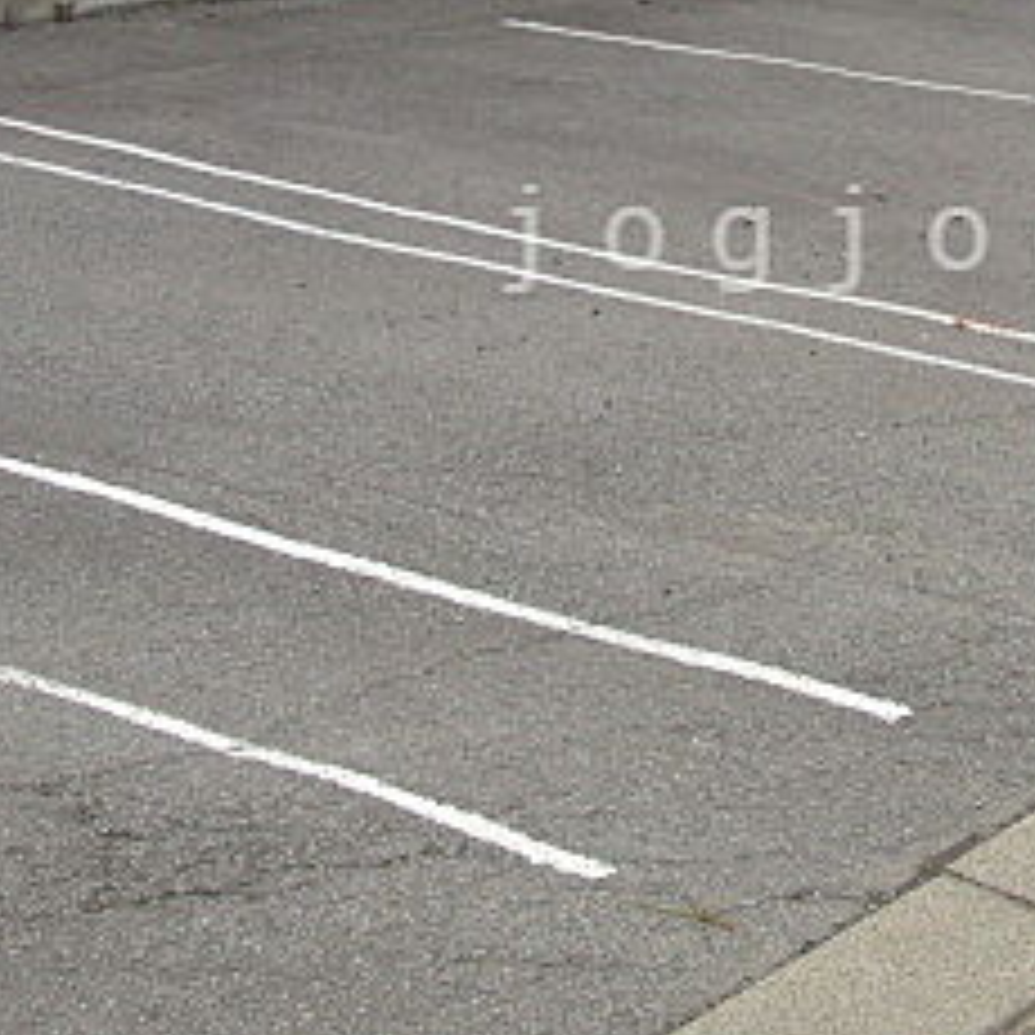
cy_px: 238
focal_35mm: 91
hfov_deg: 18.9
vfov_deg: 18.9
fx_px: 3078
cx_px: 810
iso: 100
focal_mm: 6.42
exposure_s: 1/500
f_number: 3.6
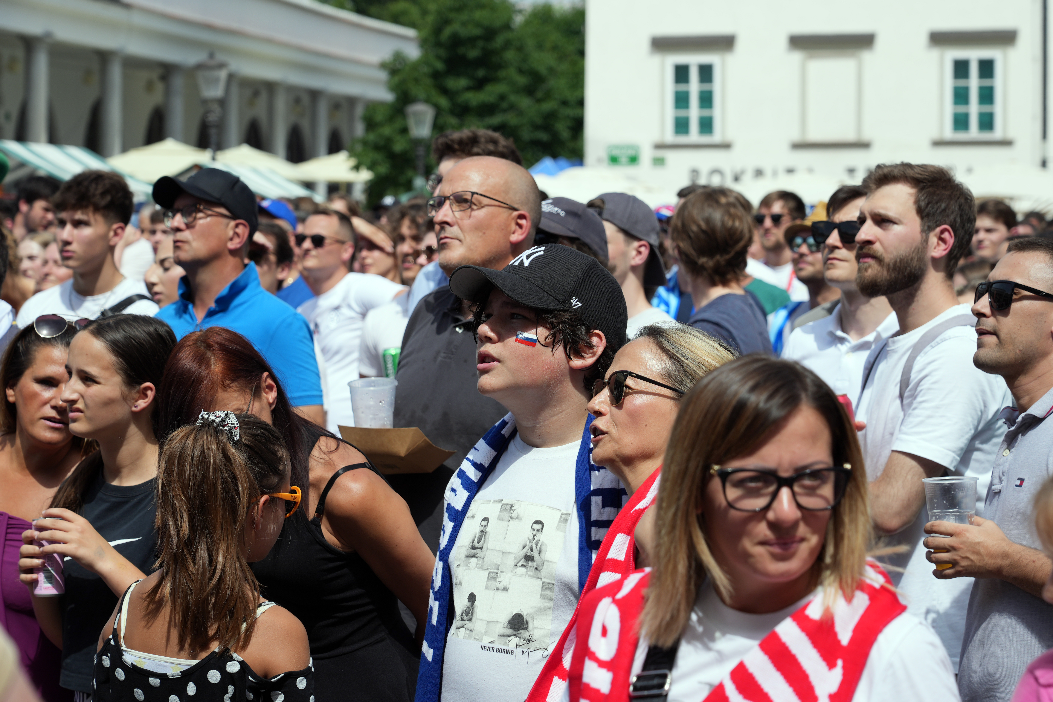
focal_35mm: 105
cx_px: 526
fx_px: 3071
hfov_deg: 19.5
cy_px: 351
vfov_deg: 13.0
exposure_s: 1/400
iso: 100
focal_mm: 105
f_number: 7.1
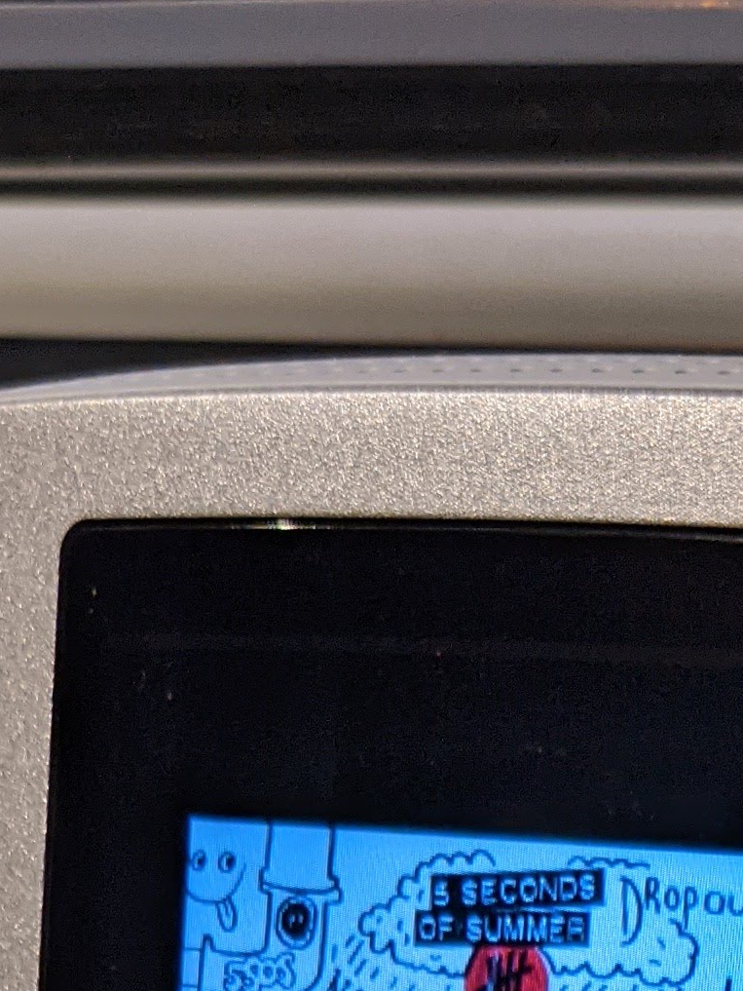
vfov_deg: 15.1
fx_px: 3062
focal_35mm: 107
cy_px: 1943
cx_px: 699
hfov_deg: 13.7
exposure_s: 1/25
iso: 138
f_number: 1.73
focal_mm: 4.38
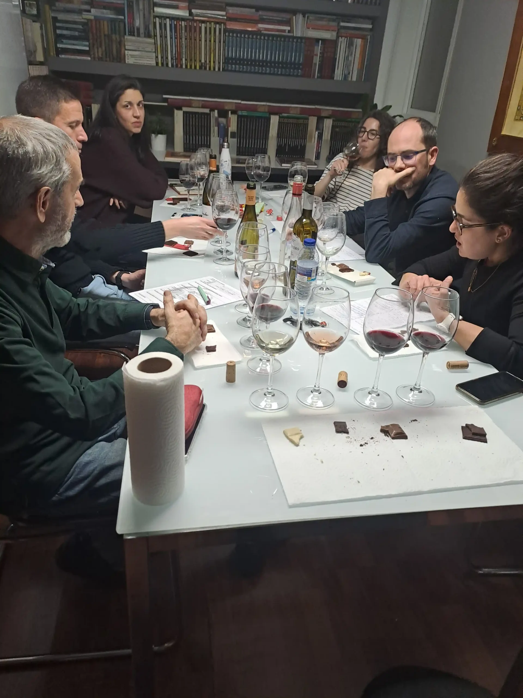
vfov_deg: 69.4
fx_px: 504
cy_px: 349
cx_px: 262
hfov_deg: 54.9
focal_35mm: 25
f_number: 1.8
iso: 160
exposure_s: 1/50
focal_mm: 4.65
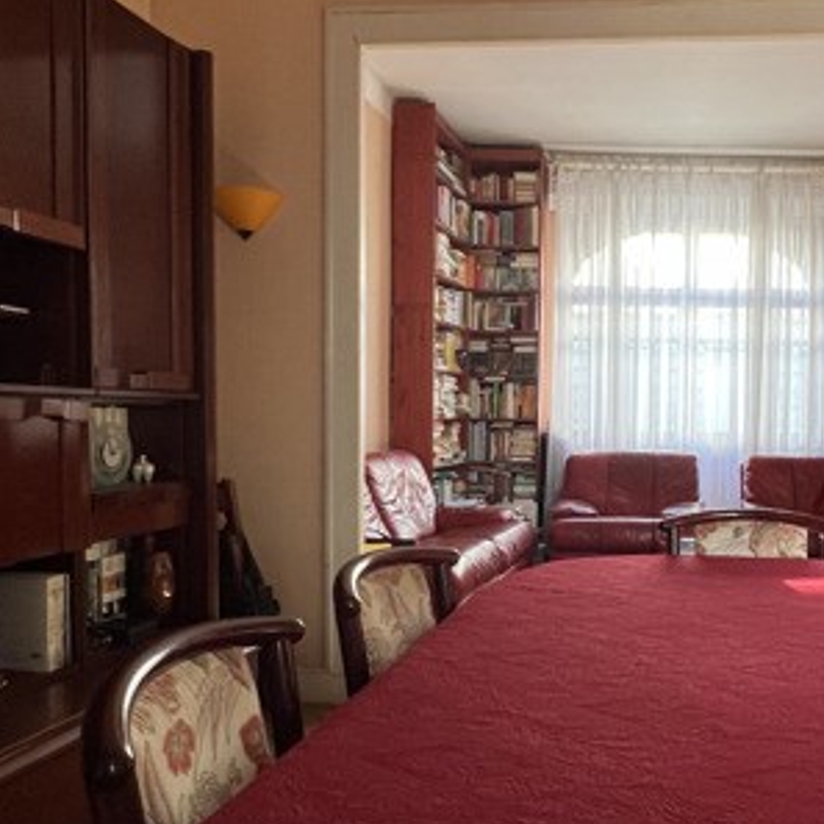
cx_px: 616
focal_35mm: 31
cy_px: 449
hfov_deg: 50.4
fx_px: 835
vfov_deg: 52.5
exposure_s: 1/99
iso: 160
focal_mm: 1.57
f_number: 1.8
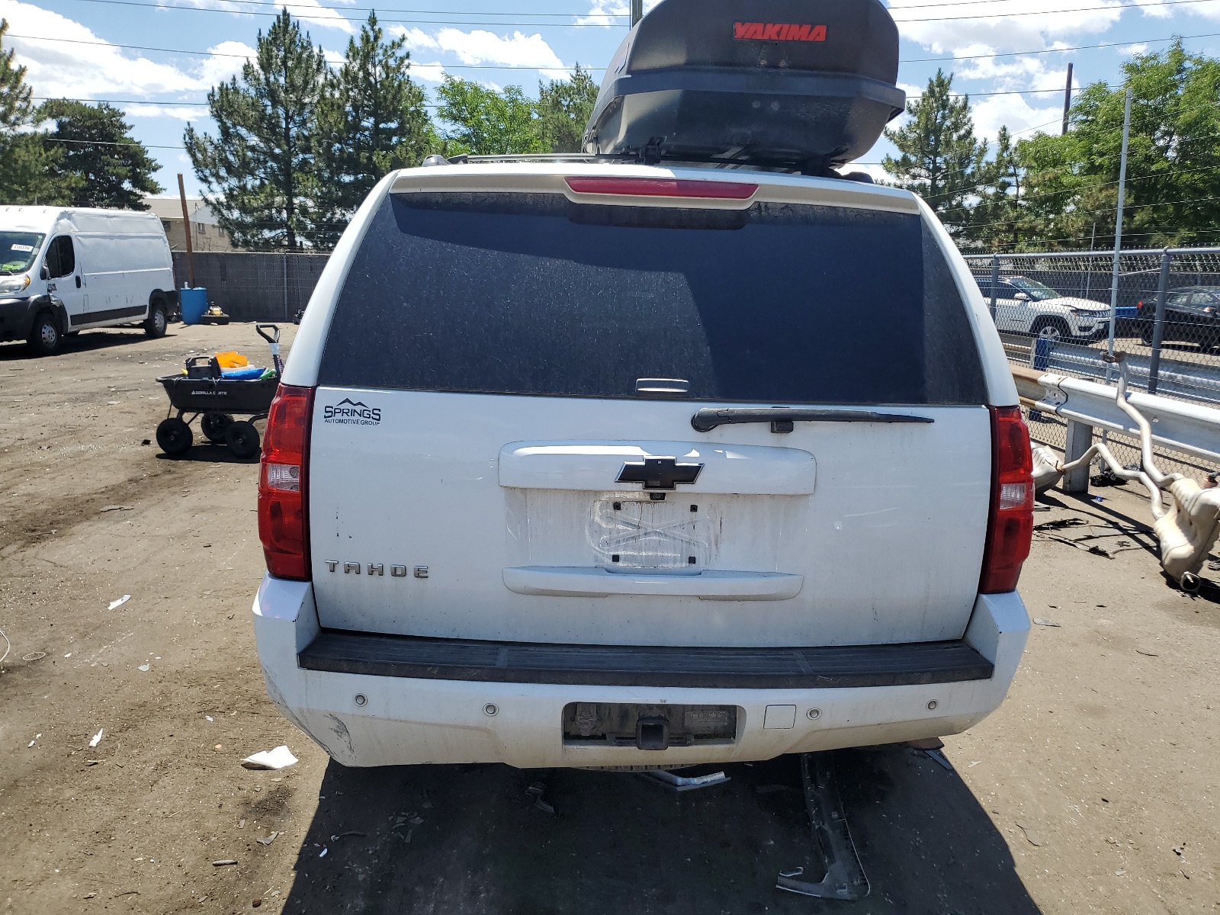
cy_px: 458
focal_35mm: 26
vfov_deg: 53.1
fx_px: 916
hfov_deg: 67.3
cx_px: 610
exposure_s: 1/2500
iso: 50
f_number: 1.5
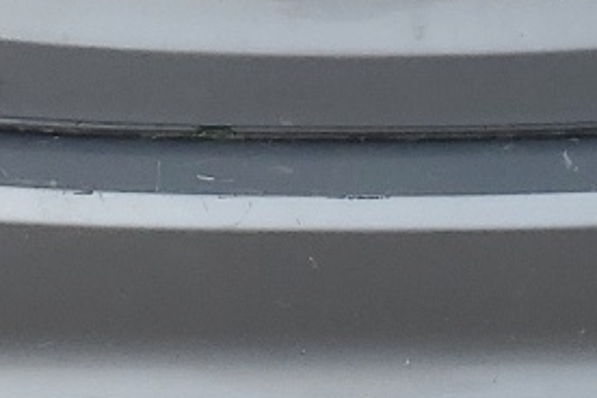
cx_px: 324
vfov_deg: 8.3
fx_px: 2603
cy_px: -389
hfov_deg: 13.1
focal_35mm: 157
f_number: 1.5
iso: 50
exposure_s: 1/2500
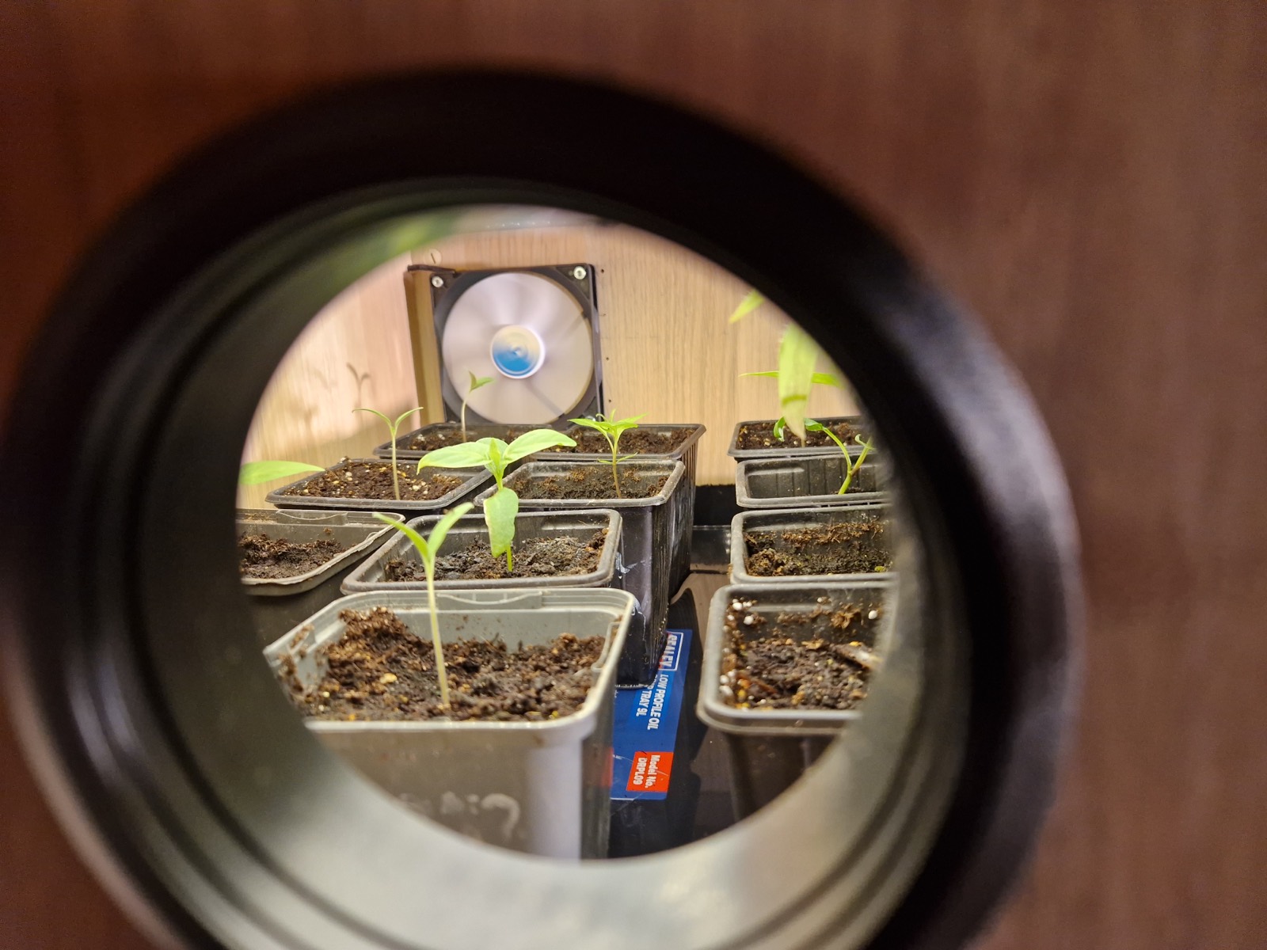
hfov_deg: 73.9
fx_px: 842
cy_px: 475
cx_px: 634
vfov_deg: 58.9
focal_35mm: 23
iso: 250
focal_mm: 5.4
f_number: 1.8
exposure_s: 1/100
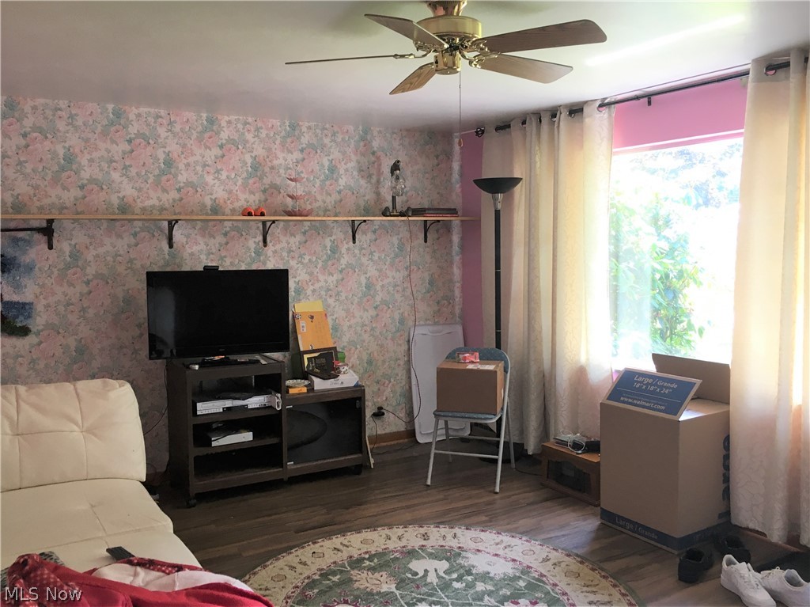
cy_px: 304
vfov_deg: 48.2
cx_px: 405
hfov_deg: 61.7
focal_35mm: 29
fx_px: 678
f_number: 2.2
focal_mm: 4.15
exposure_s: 1/30
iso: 32
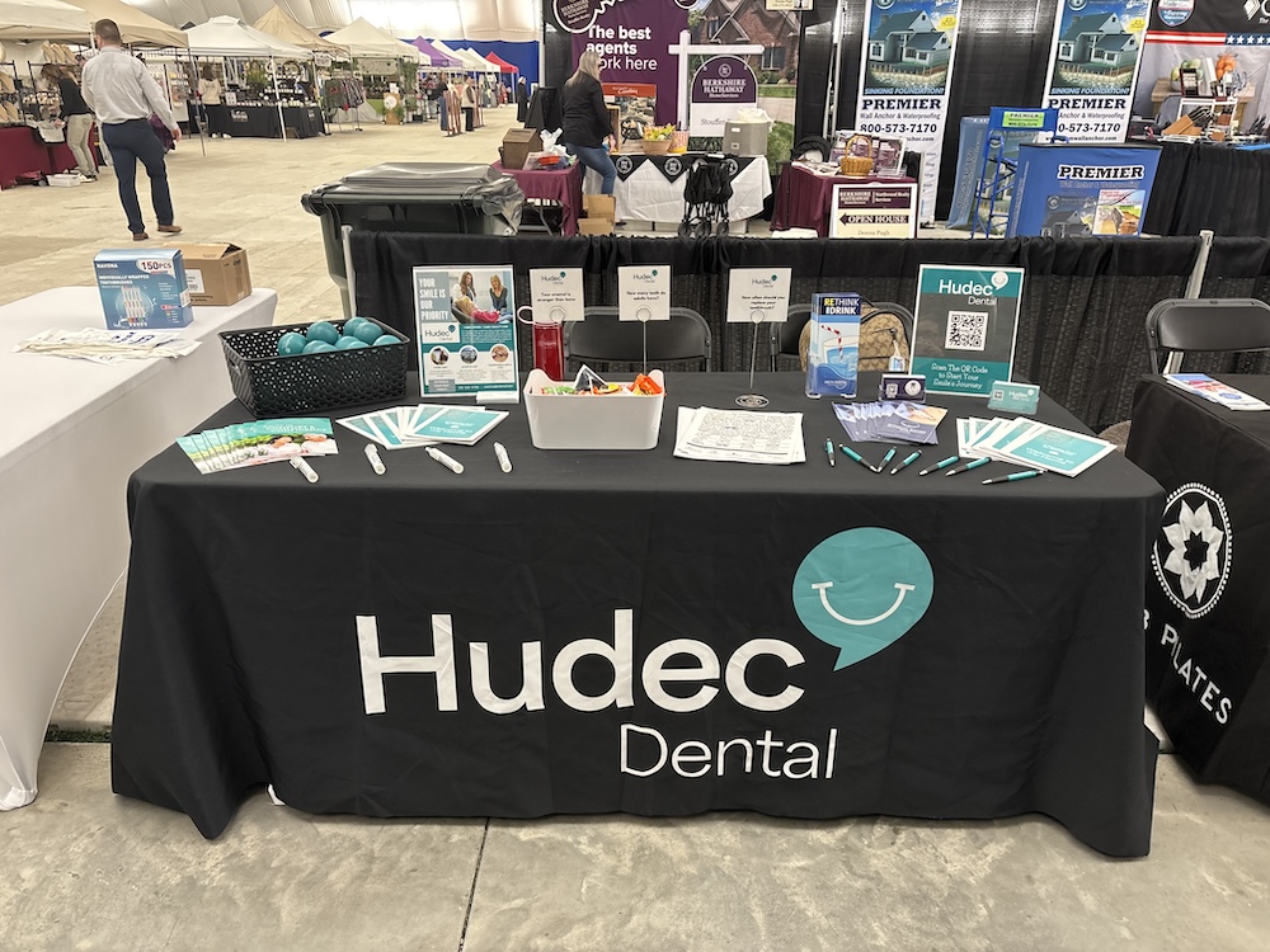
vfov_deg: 53.1
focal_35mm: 26
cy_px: 476
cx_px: 635
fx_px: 954
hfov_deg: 67.3
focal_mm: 5.96
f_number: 1.6
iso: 160
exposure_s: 1/60
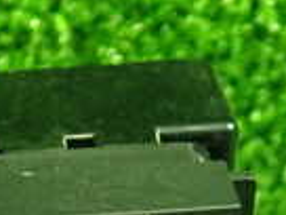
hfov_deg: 14.9
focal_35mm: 132
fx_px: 1091
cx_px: 101
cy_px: 455
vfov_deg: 10.2
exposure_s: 1/30
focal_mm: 5.4
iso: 500
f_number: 2.3
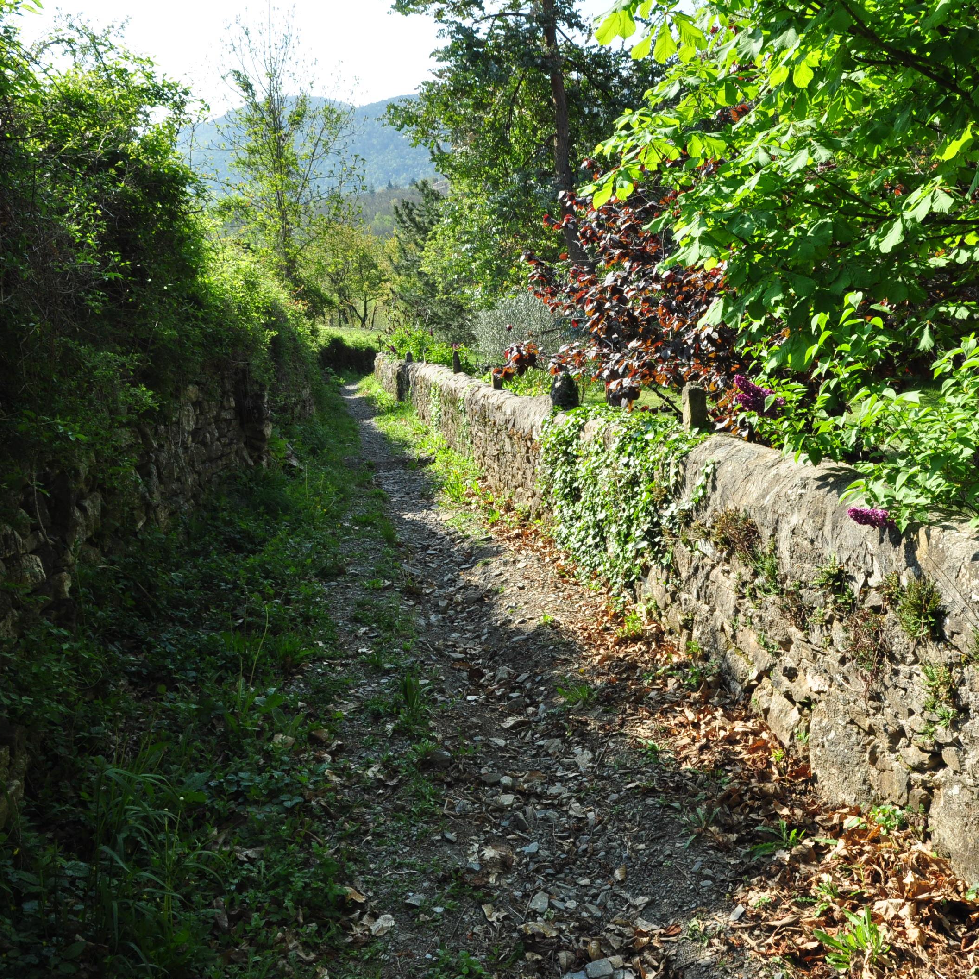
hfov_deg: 51.8
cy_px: 494
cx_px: 627
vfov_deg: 52.5
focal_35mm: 31
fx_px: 992
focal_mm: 16
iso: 400
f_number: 13
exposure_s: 1/160
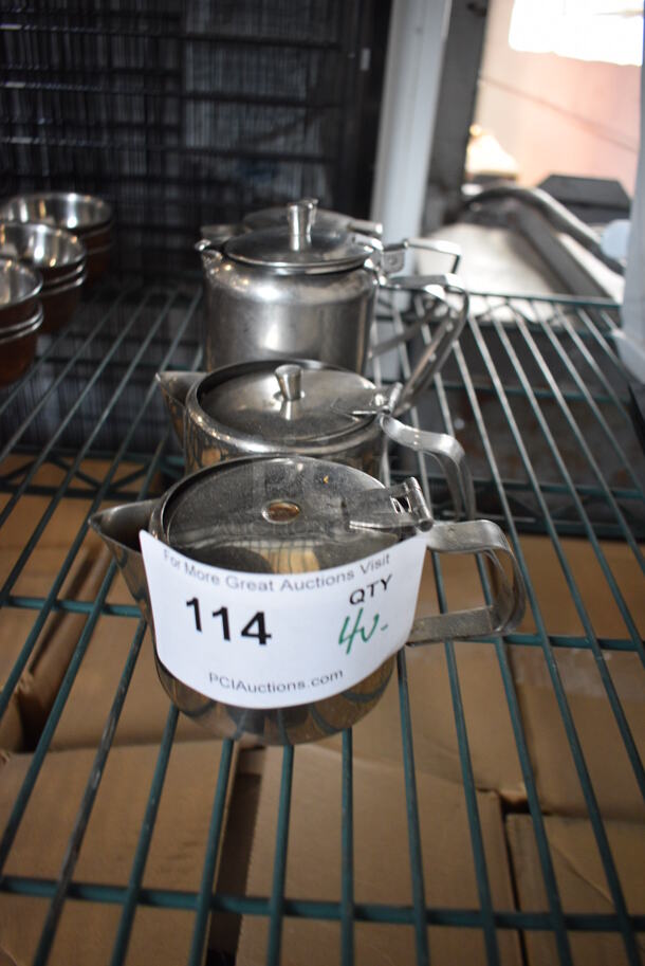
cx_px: 322
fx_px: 805
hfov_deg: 43.7
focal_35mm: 30
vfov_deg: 61.9
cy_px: 483
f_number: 3.5
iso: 800
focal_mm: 20
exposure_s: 1/160
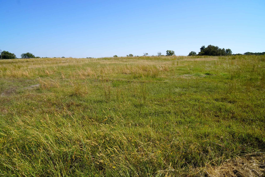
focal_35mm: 24
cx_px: 132
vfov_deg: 53.1
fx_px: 177
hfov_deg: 73.7
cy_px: 88
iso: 100
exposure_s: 1/160
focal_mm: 16
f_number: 10
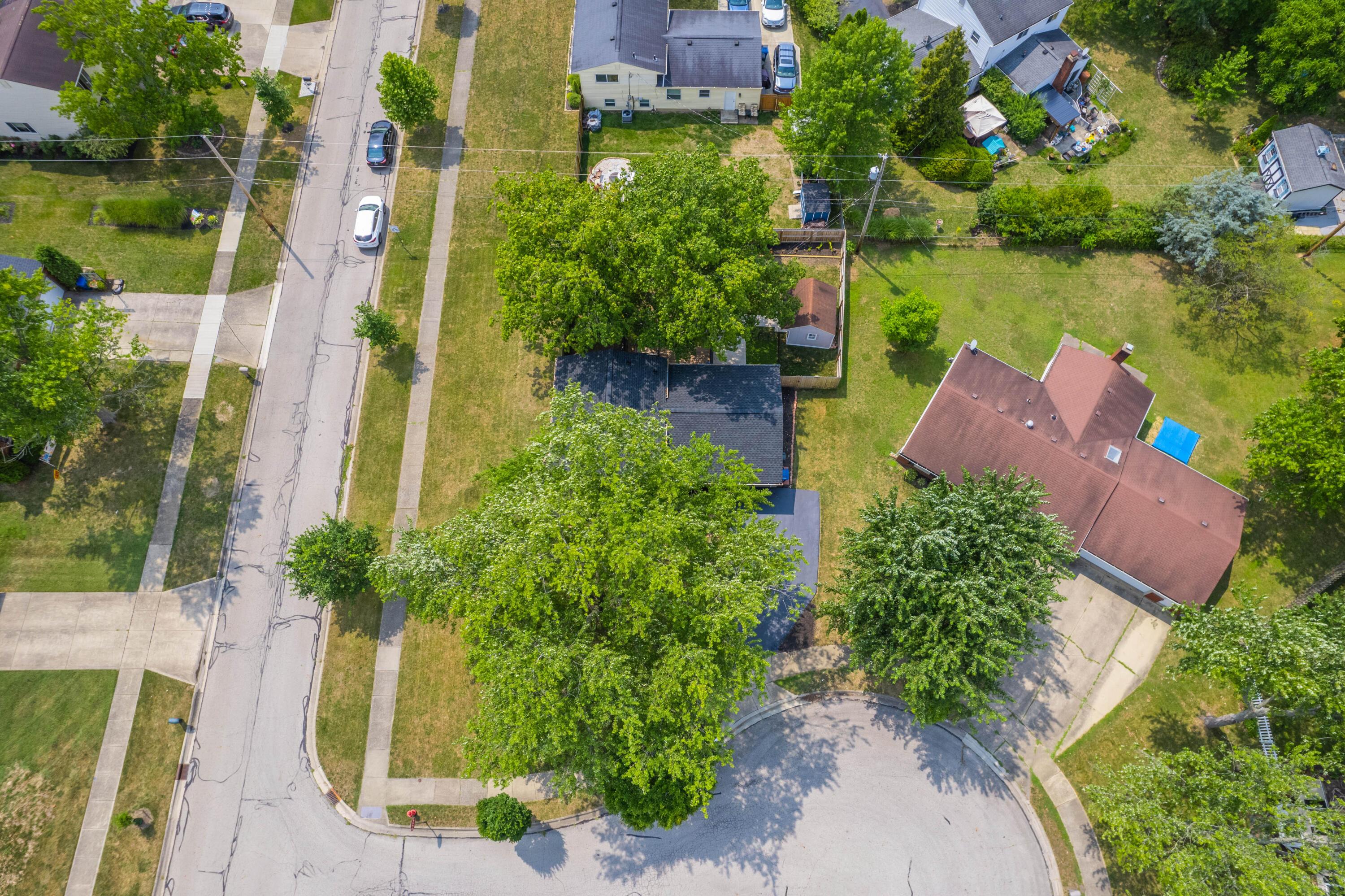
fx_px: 822
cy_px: 448
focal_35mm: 22
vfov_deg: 57.2
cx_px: 672
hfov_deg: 78.6
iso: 100
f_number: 2.8
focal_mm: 8.38
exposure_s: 1/1250
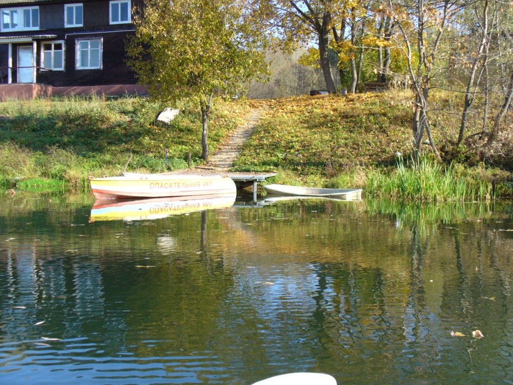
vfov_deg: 30.3
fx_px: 711
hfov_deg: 39.7
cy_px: 192
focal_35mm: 48
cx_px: 256
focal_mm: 7.9
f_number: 3
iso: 150
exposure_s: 1/400
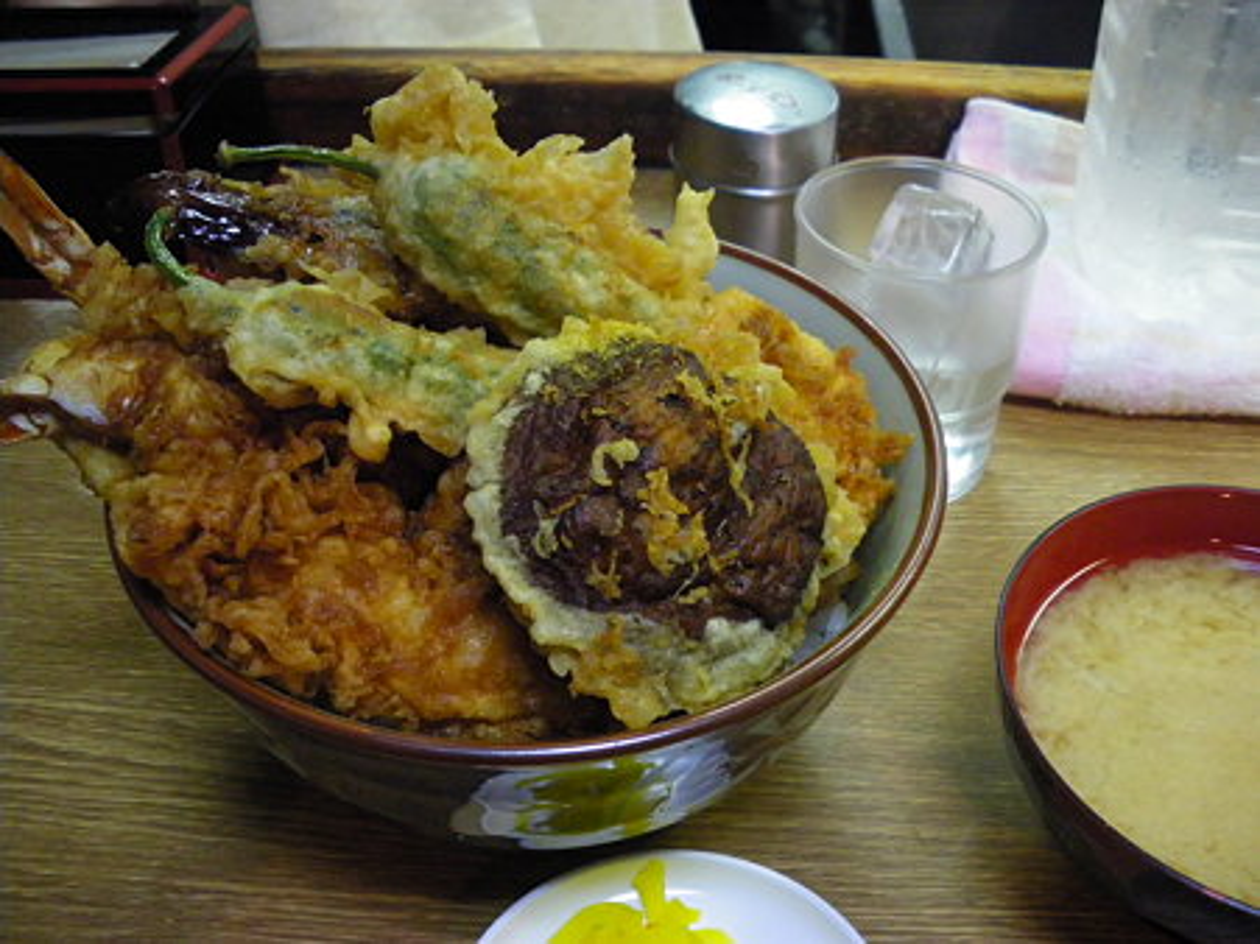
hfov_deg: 51.4
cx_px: 630
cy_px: 472
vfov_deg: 39.6
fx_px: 1310
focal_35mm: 36
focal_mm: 6.3
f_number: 3.5
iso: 640
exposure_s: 1/50
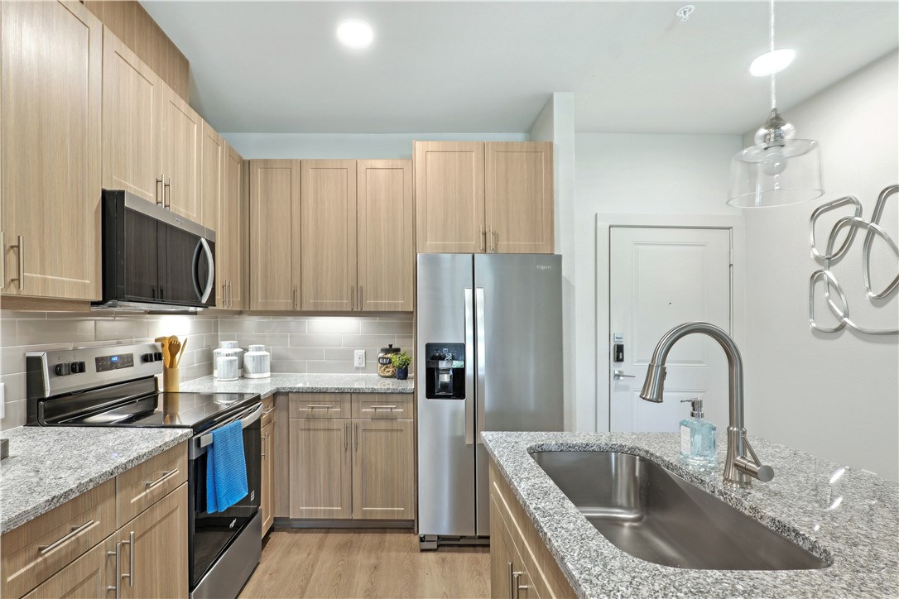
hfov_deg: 96.7
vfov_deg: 73.7
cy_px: 300
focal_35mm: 16
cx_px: 450
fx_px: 400
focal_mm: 16
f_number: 9
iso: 100
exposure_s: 1/2
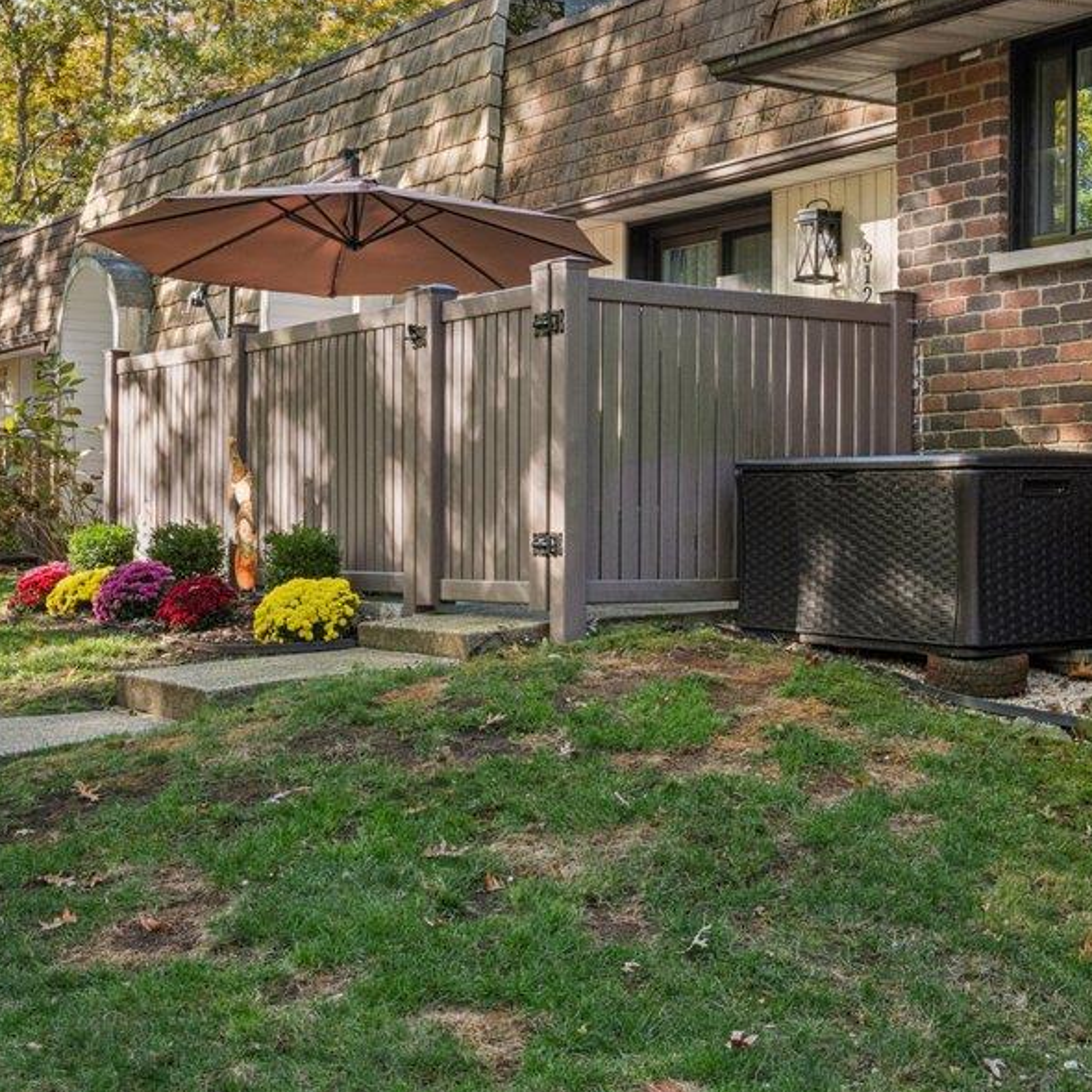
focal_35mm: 56
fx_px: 1999
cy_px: 577
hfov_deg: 30.3
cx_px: 751
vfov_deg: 30.6
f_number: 9
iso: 250
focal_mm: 19
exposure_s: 1/20
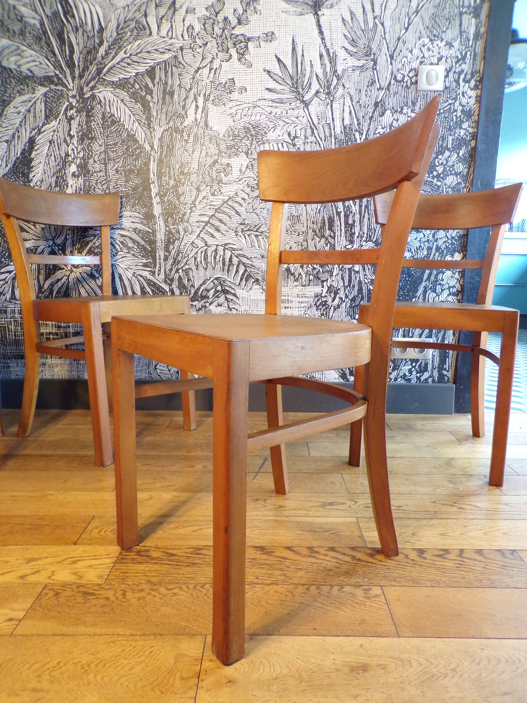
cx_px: 264
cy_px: 352
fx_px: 487
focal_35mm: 24
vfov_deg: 71.6
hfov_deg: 56.8
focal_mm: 4.3
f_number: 3
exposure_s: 1/12
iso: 400
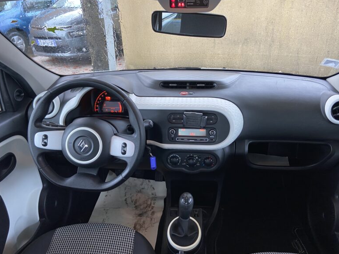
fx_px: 264
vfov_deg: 51.4
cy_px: 129
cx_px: 171
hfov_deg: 65.3
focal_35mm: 27
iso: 125
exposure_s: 1/60
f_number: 1.8
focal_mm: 4.25
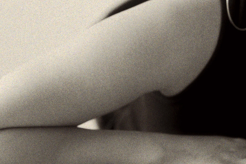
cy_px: 3
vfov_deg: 9.3
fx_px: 998
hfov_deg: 13.8
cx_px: 264
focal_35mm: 146
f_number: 2
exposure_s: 1/200
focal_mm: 50
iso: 125
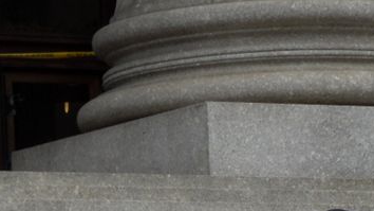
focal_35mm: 422
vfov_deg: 2.9
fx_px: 4184
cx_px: -52
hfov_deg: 5.1
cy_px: 406
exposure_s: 1/200
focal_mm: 24.2
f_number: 4.9
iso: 110
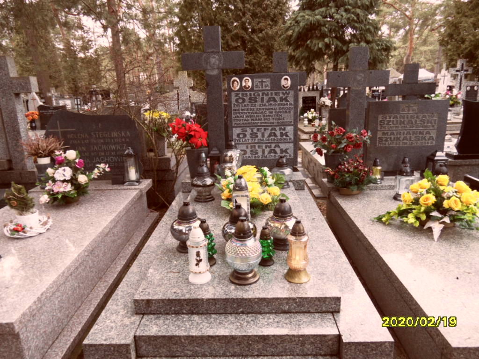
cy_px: 180
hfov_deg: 71.6
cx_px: 240
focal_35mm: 24
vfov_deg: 56.8
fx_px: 332
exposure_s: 1/90
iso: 100
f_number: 3.2
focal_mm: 3.9
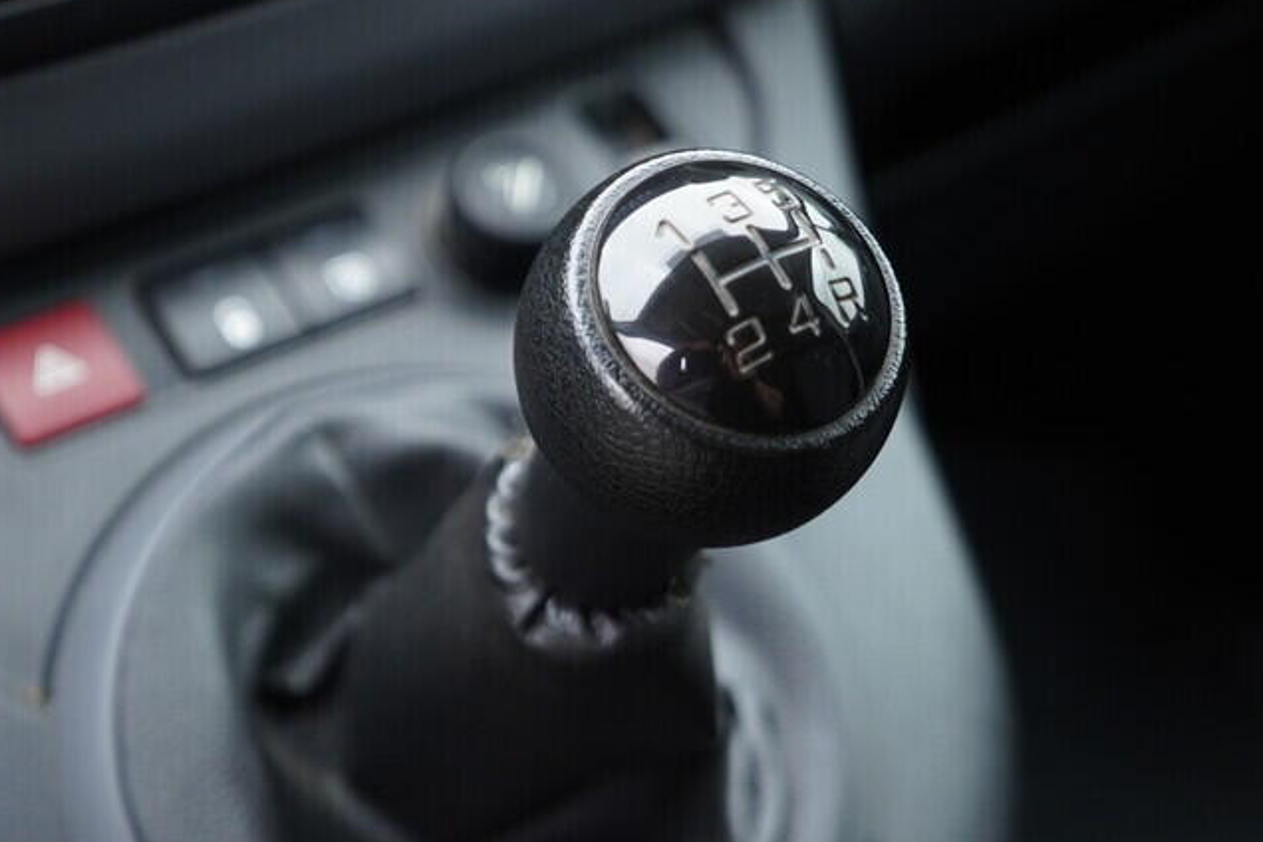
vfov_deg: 23.2
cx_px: 548
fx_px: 2035
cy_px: 619
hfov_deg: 34.4
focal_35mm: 58
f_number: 2.8
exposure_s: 1/40
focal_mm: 24
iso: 320
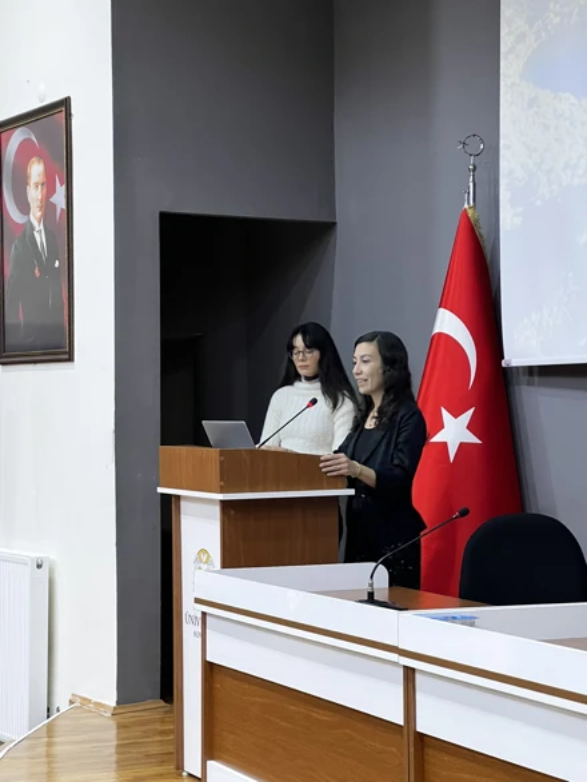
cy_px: 391
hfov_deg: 19.2
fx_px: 1740
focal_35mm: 77
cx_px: 294
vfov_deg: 25.3
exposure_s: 1/34
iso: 640
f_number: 2.8
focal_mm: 9
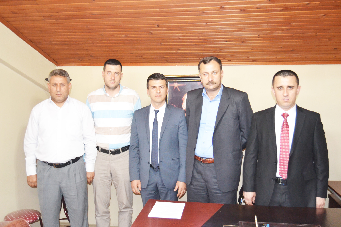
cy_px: 114
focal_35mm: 34
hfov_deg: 55.1
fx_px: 327
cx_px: 170
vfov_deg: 38.4
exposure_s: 1/60
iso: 2200
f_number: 3.8
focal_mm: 23
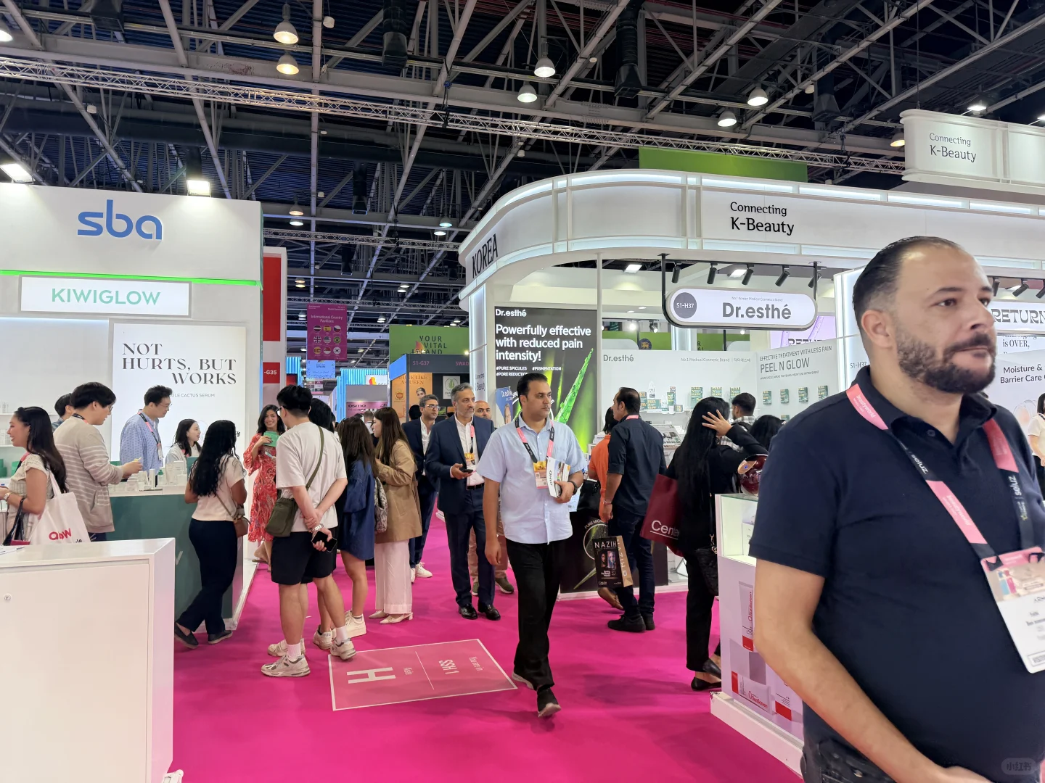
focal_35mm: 24
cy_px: 392
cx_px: 522
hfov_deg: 71.6
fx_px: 725
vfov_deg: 56.8
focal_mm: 6.76
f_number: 1.78
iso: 50
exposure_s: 1/100
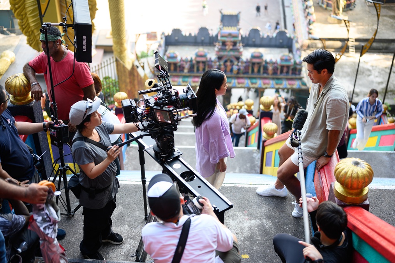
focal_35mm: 50
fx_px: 548
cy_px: 132
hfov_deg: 39.6
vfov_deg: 27.0
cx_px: 198
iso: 160
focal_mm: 50
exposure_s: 1/160
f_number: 2.2
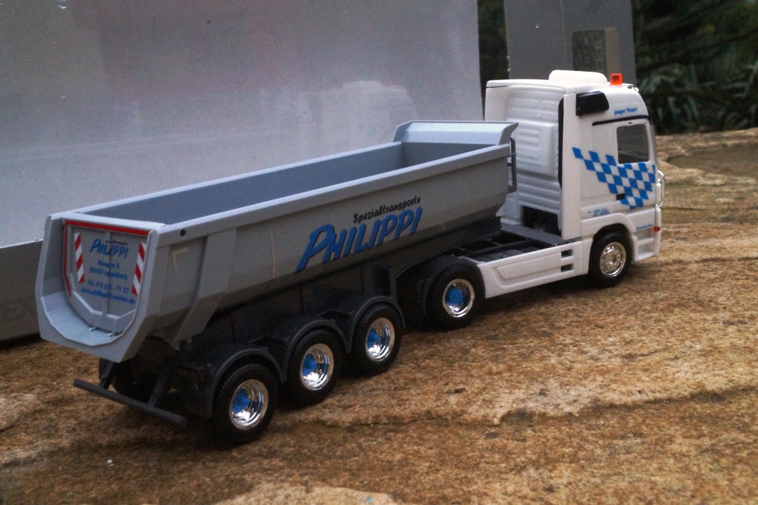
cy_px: 252
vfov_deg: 31.9
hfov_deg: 46.4
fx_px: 884
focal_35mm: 42
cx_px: 379
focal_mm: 28
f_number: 25
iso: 2500
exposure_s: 1/60
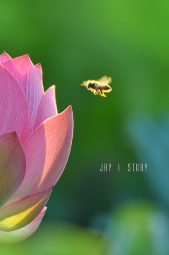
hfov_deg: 3.0
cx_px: 28
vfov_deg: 4.5
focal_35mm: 461
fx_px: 3257
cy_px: 142
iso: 200
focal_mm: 180
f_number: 6.3
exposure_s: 1/125
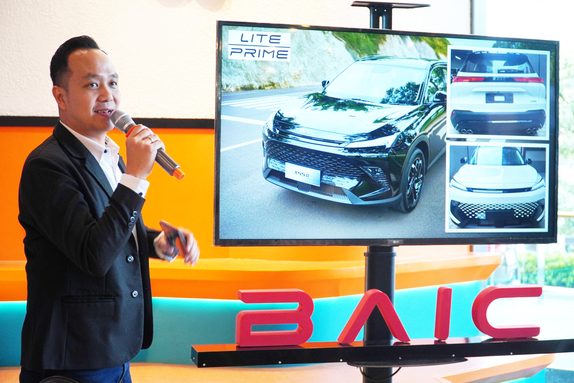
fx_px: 957
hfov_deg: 33.4
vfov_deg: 22.6
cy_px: 192
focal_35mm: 60
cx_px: 287
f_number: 4
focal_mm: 40
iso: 640
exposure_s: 1/160
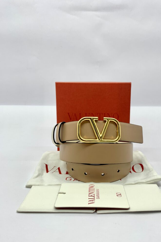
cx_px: 94
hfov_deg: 46.2
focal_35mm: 28
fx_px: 188
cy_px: 123
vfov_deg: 65.5
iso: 25
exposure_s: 1/98
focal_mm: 4.25
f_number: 1.8
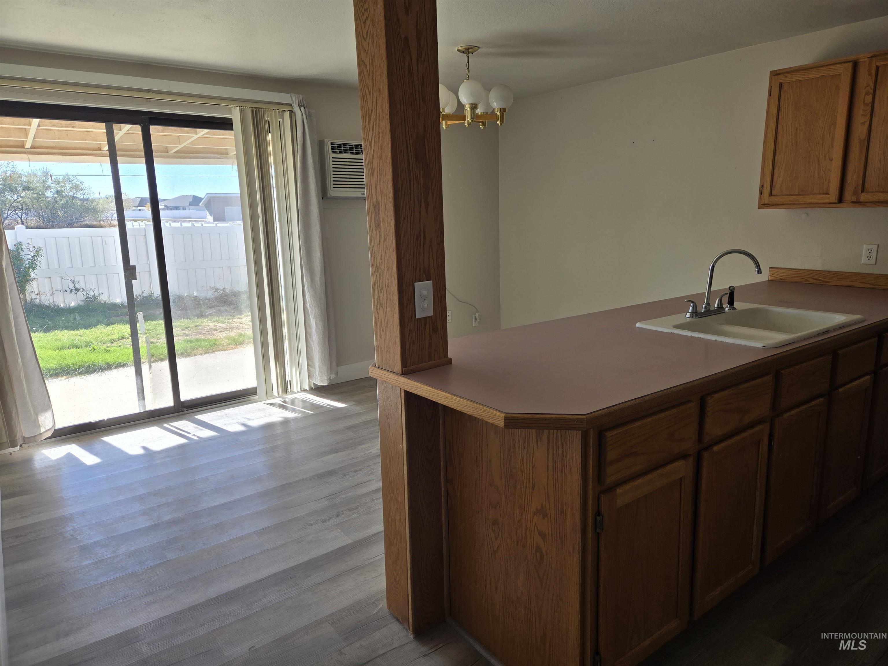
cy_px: 333
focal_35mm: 23
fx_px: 590
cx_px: 444
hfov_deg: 73.9
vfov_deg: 58.9
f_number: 1.8
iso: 25
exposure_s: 1/180
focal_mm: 5.4
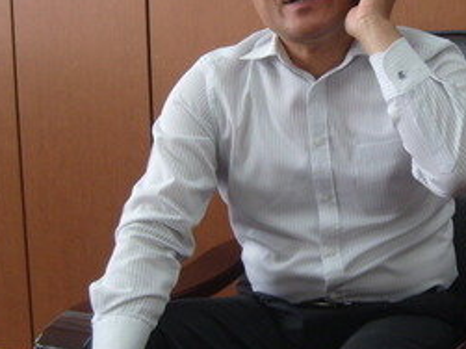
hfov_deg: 24.6
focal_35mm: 78
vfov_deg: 18.8
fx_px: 1050
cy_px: 104
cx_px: 377
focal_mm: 5.8
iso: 100
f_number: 2.8
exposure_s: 1/45
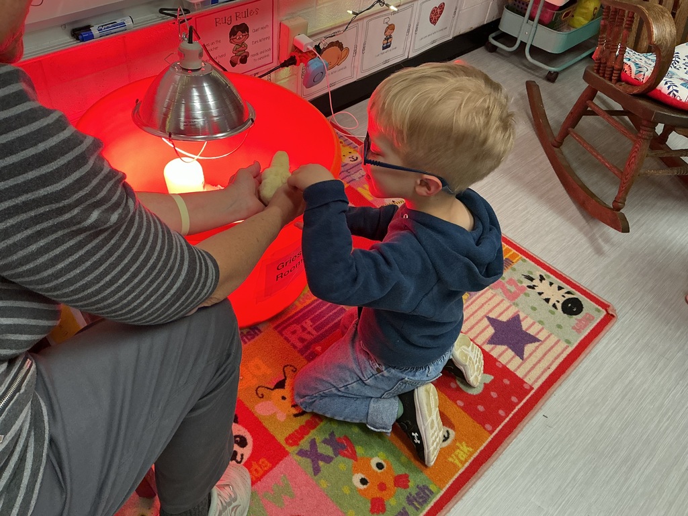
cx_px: 344
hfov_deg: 61.7
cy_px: 258
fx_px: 576
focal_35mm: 29
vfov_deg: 48.2
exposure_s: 1/60
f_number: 1.8
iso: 160
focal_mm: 3
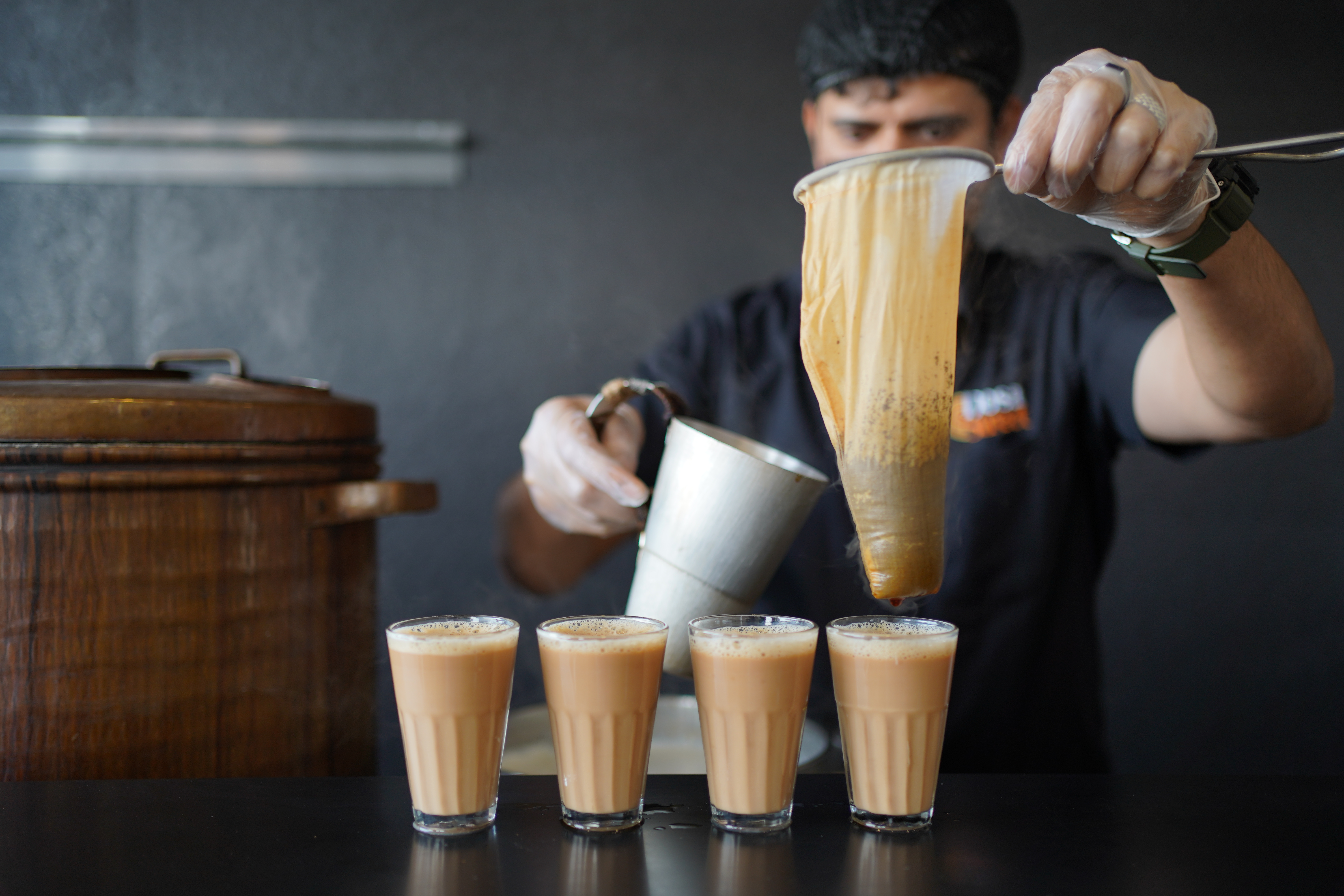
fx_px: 1307
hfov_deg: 54.4
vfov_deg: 37.9
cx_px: 672
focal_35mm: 35
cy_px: 448
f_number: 1.8
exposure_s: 1/160
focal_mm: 35
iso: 125
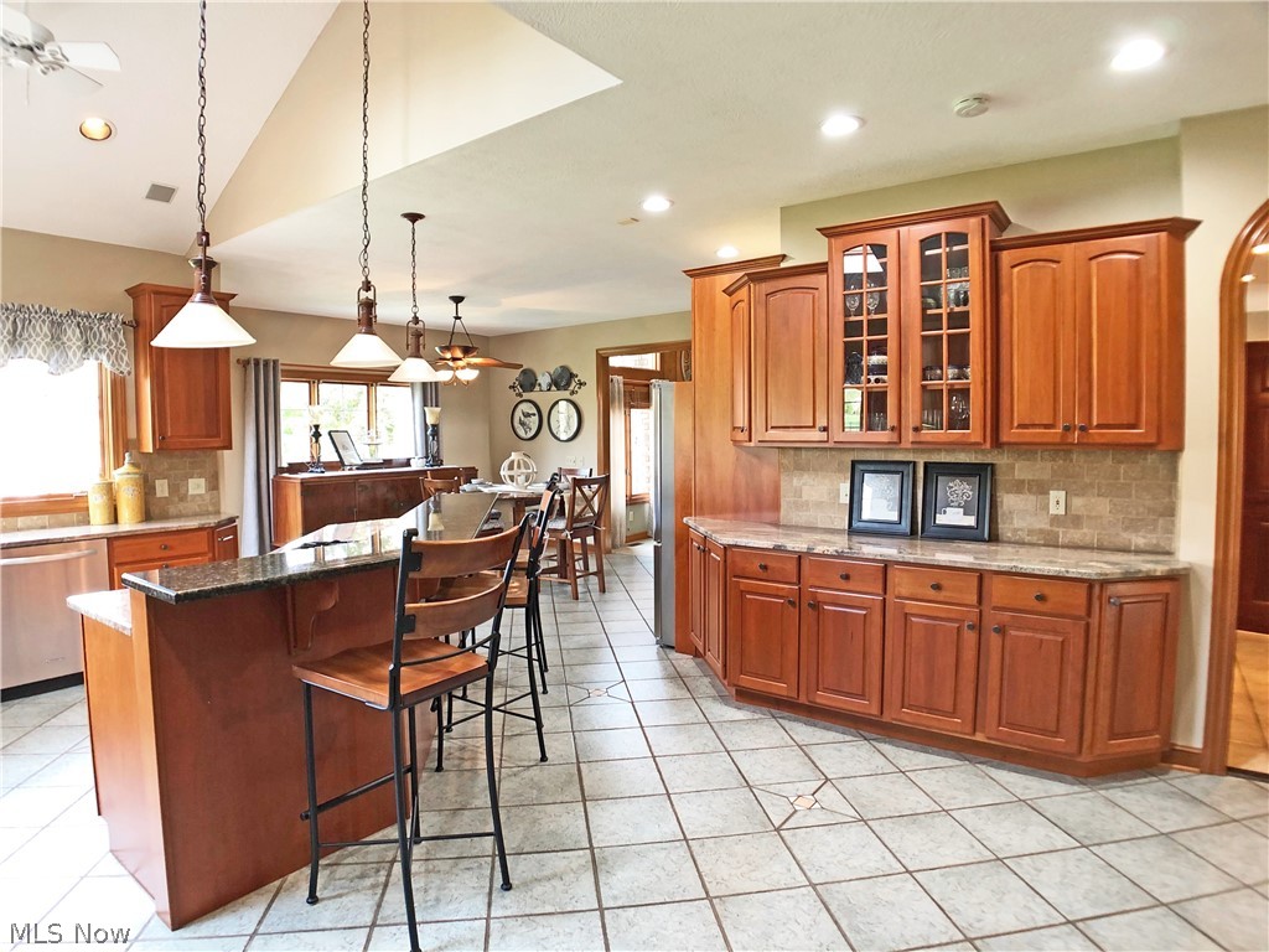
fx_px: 1026
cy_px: 476
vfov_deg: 49.7
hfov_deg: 63.4
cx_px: 634
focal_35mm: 28
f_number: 1.8
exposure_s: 1/17
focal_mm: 4
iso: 40
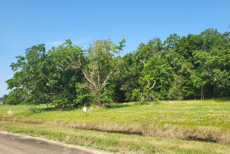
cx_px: 117
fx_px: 179
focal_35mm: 28
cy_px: 82
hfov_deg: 65.5
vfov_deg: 46.4
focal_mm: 4.25
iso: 50
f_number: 1.8
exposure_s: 1/1650
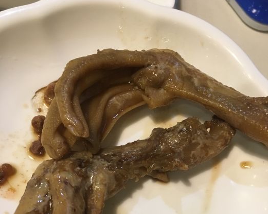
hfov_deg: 47.9
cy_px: 168
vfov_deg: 37.9
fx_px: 301
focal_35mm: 38
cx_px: 135
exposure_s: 1/33
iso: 160
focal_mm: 4.15
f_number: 2.2
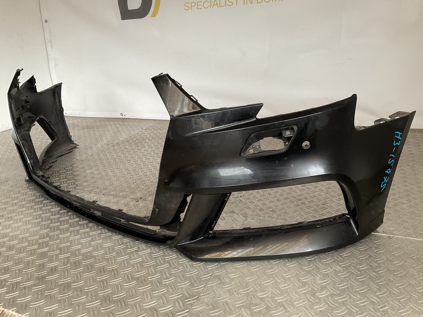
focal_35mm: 29
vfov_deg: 48.2
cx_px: 212
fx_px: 354
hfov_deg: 61.7
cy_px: 158
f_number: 1.8
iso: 40
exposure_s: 1/60
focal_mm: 3
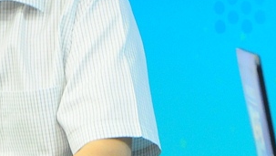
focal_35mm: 443
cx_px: -66
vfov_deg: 2.7
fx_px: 3241
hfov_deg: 4.9
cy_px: -62
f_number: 10
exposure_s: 1/100
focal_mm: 95
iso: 2200
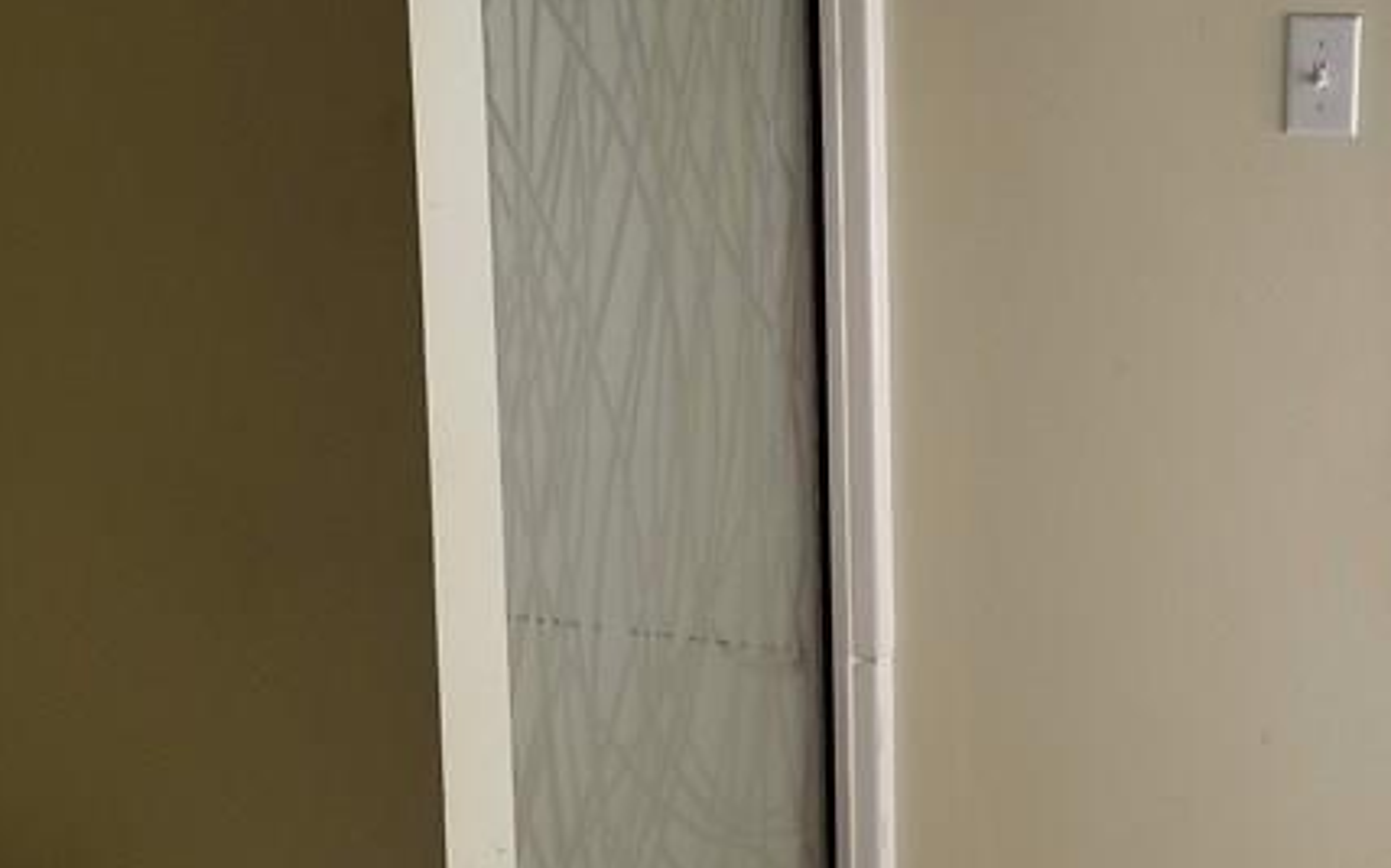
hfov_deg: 31.0
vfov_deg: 19.7
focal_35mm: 66
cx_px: 871
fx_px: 2501
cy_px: 432
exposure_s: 1/218
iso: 50
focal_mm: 4.25
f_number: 1.7
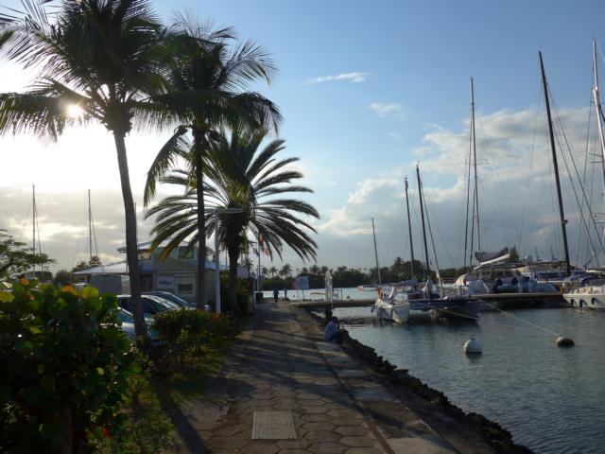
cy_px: 227
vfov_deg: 49.7
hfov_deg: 63.4
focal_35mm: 28
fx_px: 489
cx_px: 302
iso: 80
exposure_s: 1/2000
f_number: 3.5
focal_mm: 6
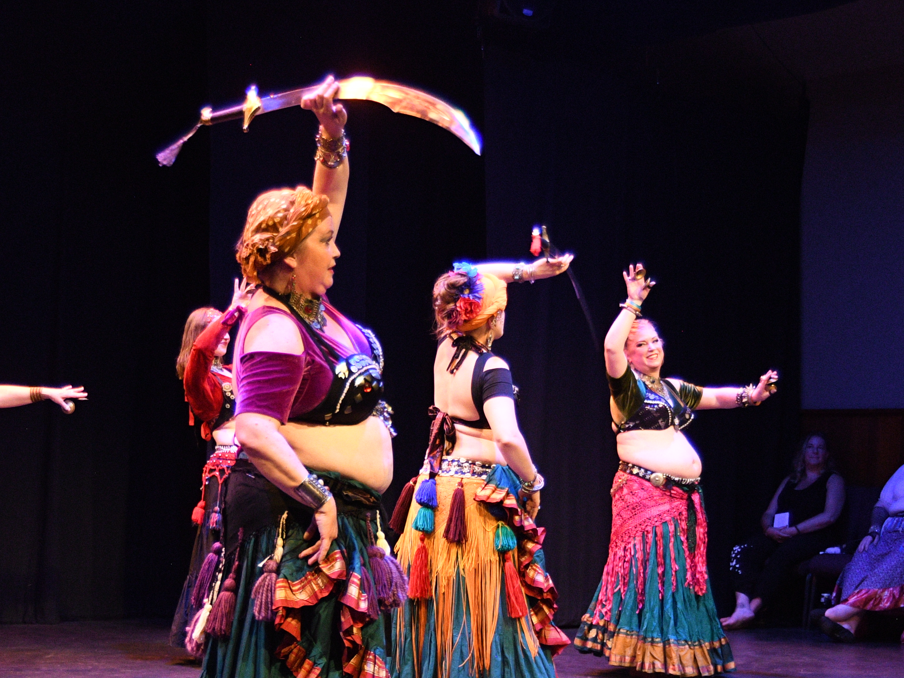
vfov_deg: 21.7
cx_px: 408
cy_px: 513
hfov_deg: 29.0
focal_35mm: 67
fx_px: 1749
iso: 3200
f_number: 2.8
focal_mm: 24
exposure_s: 1/160
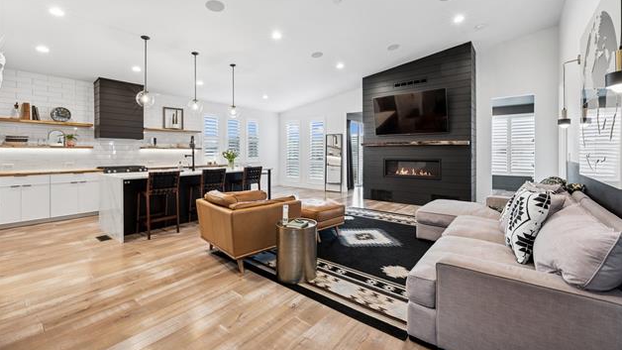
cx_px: 315
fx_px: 264
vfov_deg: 66.9
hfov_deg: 99.4
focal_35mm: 16
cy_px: 157
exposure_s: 1/1.25
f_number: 11
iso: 100
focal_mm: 15
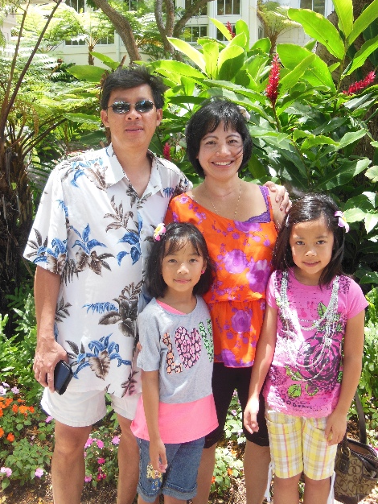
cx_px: 190
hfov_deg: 31.5
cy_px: 249
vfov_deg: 41.2
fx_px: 669
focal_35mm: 46
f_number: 4.4
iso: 125
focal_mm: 8
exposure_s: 1/50
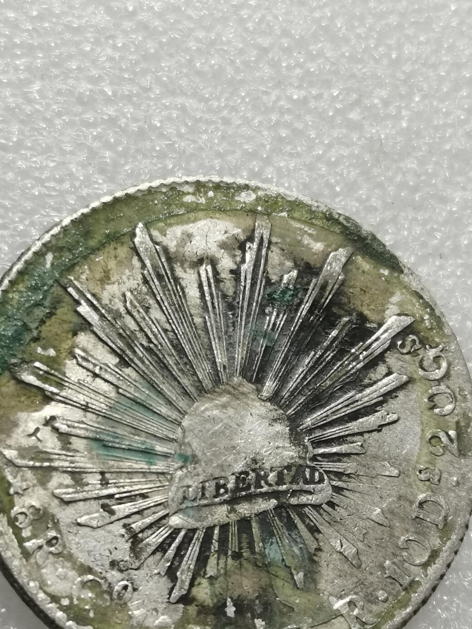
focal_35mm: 92
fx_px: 1672
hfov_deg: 16.1
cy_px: 359
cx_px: 226
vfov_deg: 21.3
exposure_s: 1/100
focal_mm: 5.58
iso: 80
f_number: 1.8
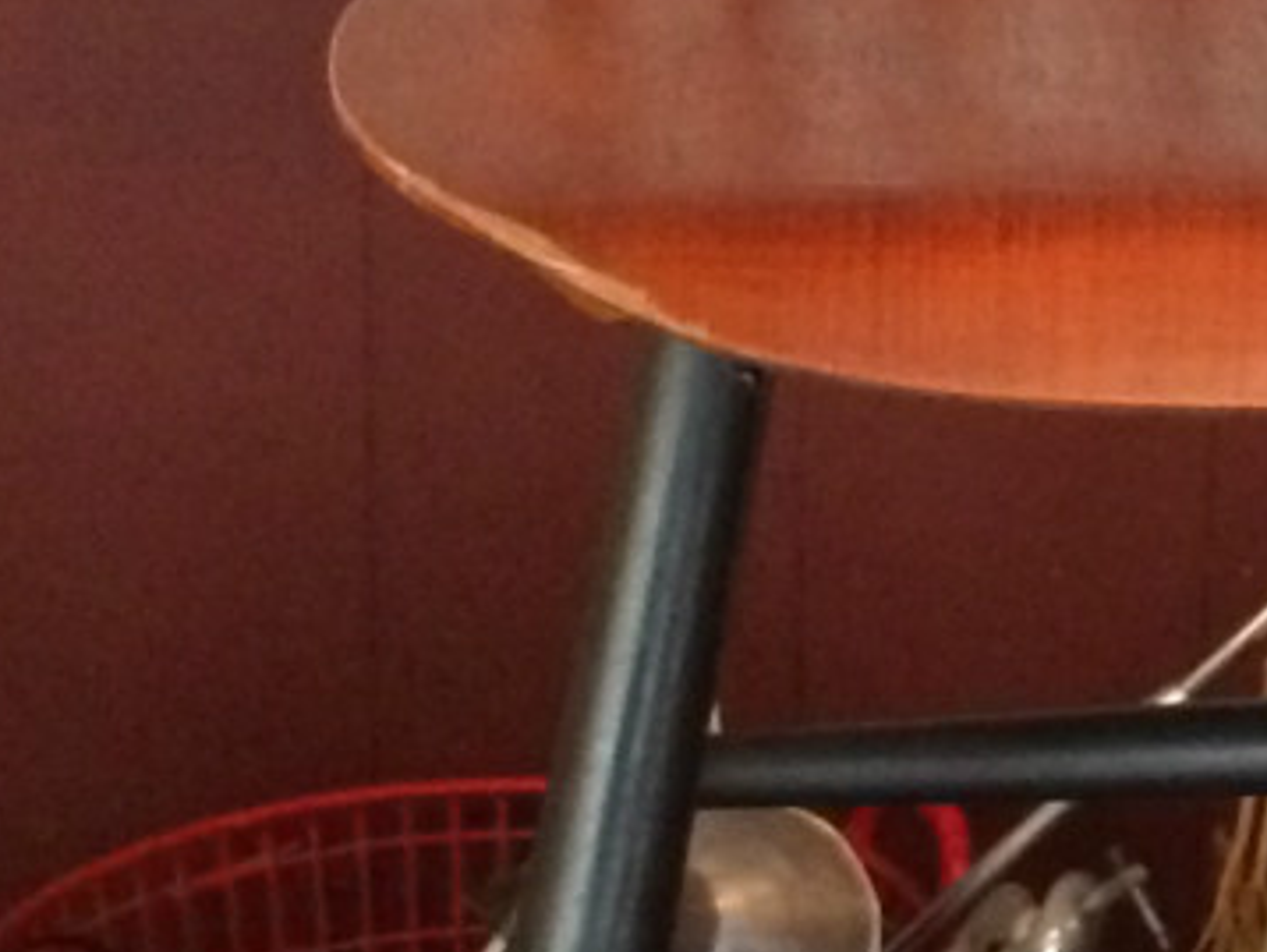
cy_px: 71
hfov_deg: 13.8
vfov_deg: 11.0
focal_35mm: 134
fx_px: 4908
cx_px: 1904
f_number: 2.2
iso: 320
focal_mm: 4.12
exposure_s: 1/20
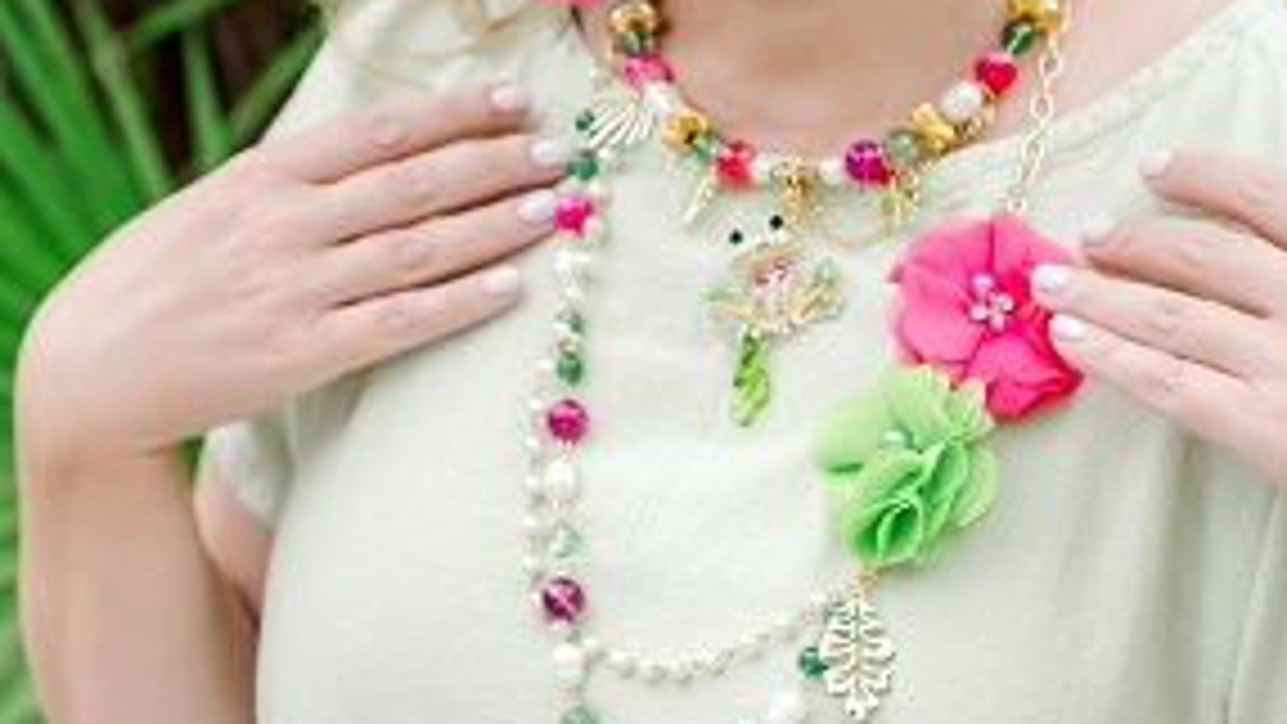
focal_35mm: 110
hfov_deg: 19.5
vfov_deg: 11.0
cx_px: 662
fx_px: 3755
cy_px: 85
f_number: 3.5
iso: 500
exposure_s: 1/250
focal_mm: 50
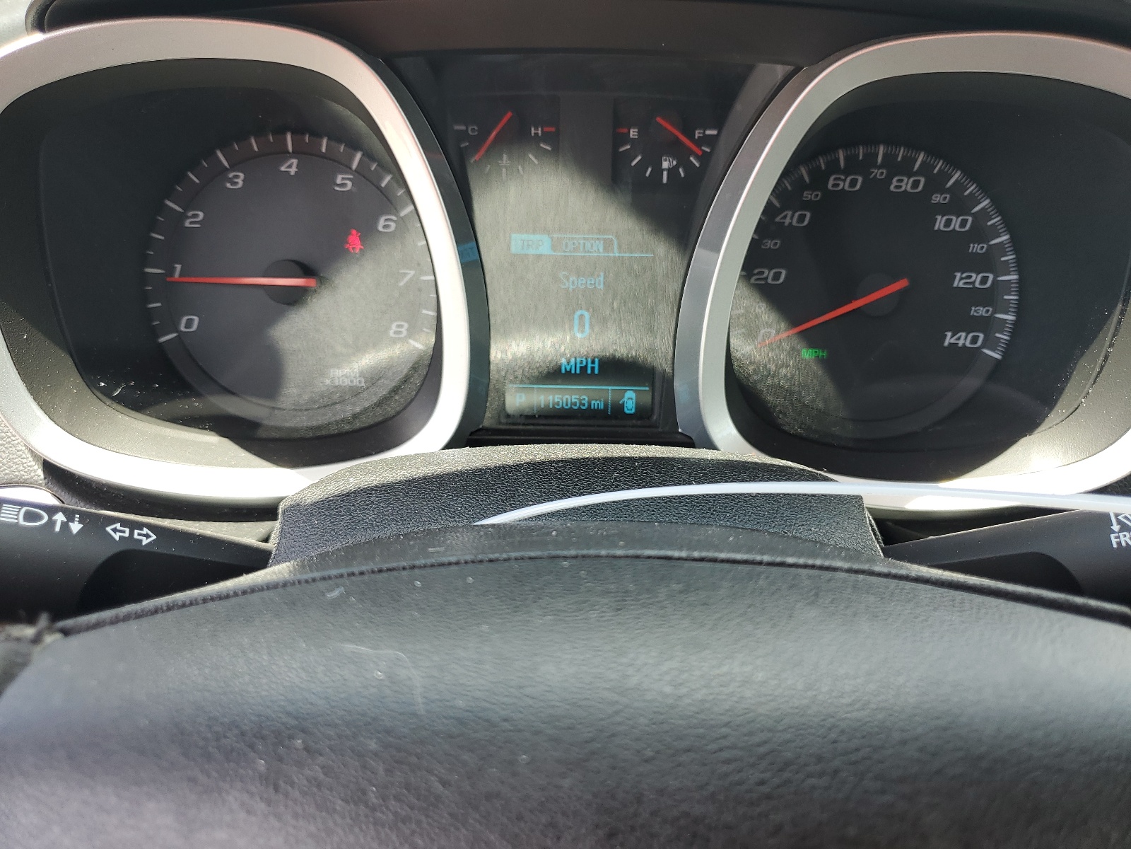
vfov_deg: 53.1
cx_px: 566
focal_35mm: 26
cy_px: 424
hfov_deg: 67.3
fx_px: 849
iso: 50
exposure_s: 1/238
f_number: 1.5
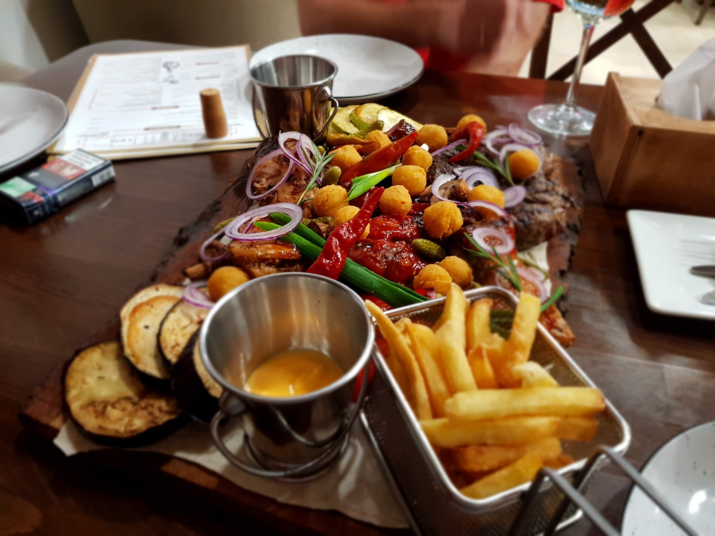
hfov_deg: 67.3
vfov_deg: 53.1
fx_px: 537
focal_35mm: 26
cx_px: 358
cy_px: 268
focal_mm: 4.2
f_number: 1.7
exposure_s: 1/10
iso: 320
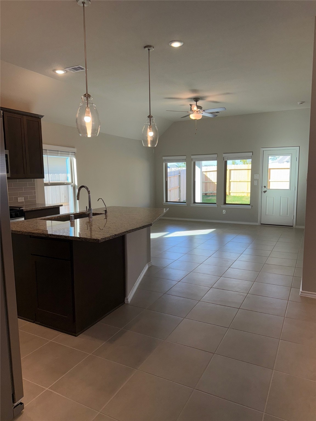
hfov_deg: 56.8
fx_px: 292
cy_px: 210
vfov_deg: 71.6
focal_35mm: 24
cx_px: 158
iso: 50
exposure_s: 1/308
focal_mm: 6.76
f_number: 1.78
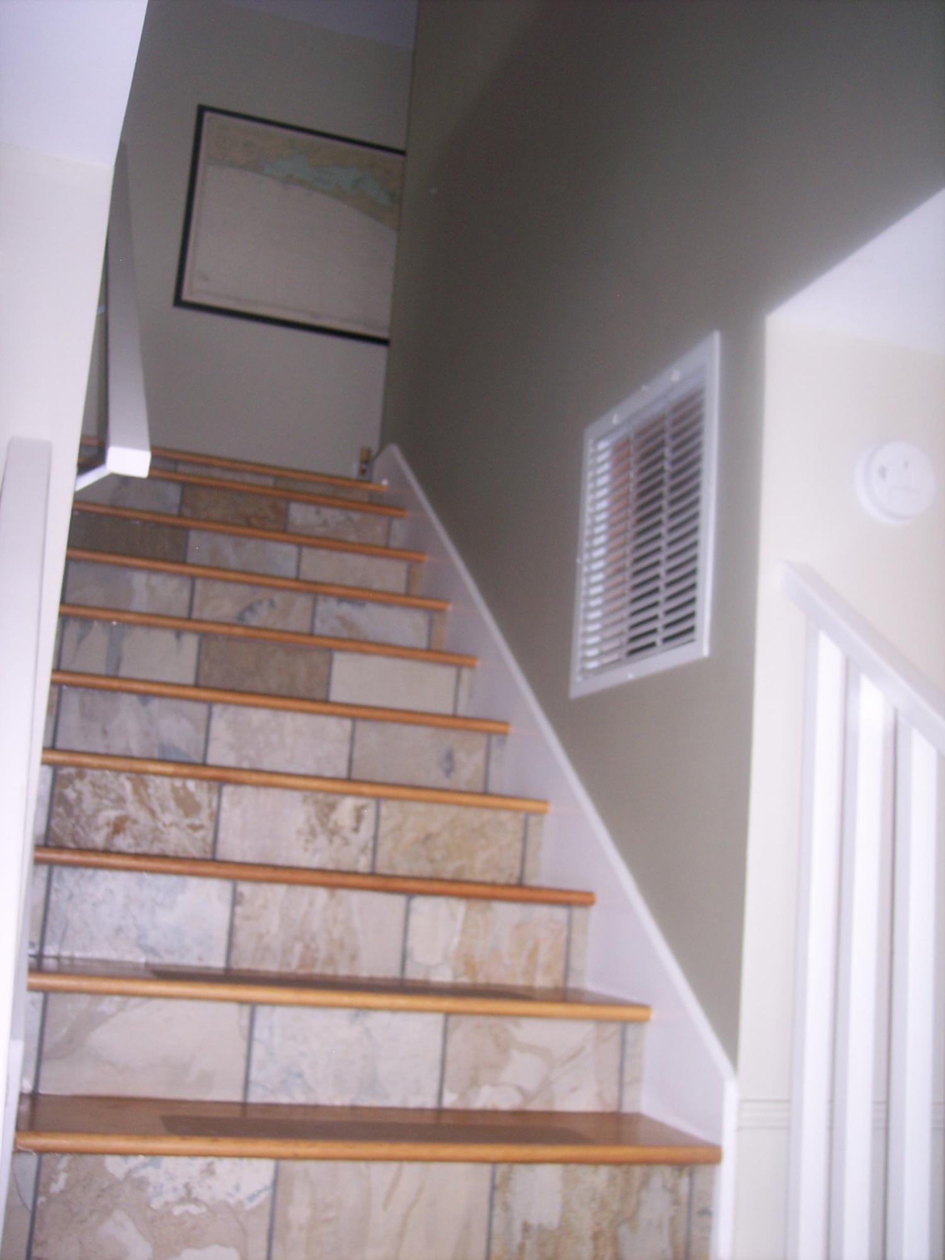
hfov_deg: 36.8
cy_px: 630
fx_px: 1420
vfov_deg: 47.9
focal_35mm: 39
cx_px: 472
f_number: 2.8
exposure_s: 1/60
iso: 100
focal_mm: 8
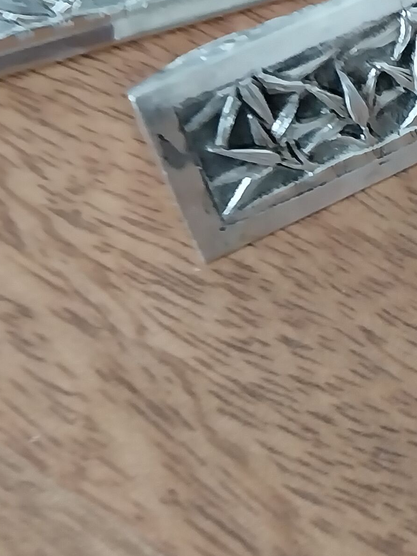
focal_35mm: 89
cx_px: 550
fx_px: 1430
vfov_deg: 21.0
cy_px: -53
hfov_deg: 15.7
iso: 320
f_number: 1.8
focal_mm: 4
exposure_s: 1/50
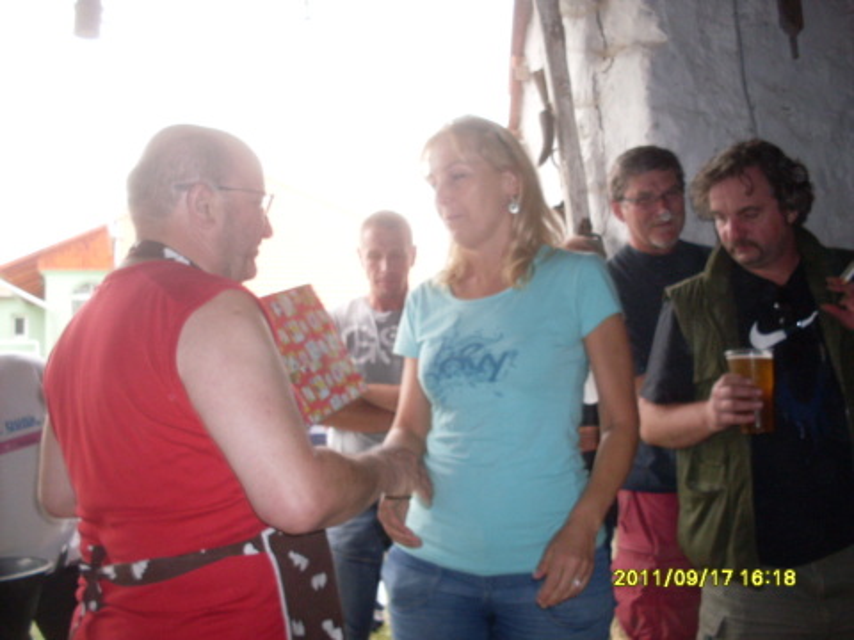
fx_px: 937
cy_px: 320
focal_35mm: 38
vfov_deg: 37.7
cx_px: 427
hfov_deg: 49.0
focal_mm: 6.3
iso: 100
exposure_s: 1/45
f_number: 2.8
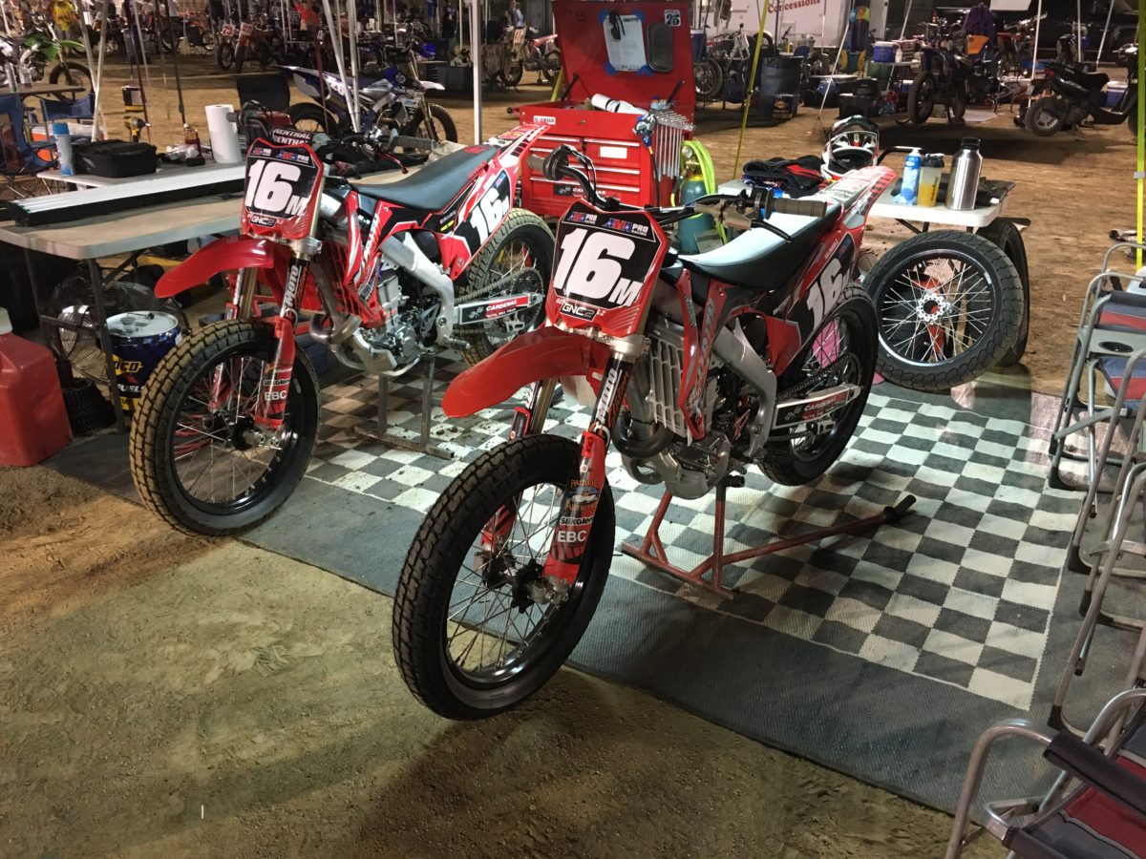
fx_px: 960
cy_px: 430
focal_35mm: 29
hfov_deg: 61.7
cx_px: 573
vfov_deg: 48.2
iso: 160
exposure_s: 1/30
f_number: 2.2
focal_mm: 4.15
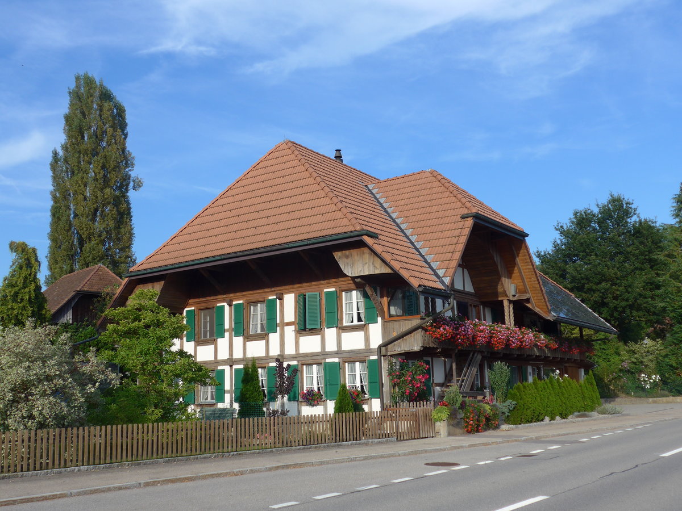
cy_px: 256
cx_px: 341
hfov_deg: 47.9
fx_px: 768
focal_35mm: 39
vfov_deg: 36.8
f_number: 2.8
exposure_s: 1/1000
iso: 80
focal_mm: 8
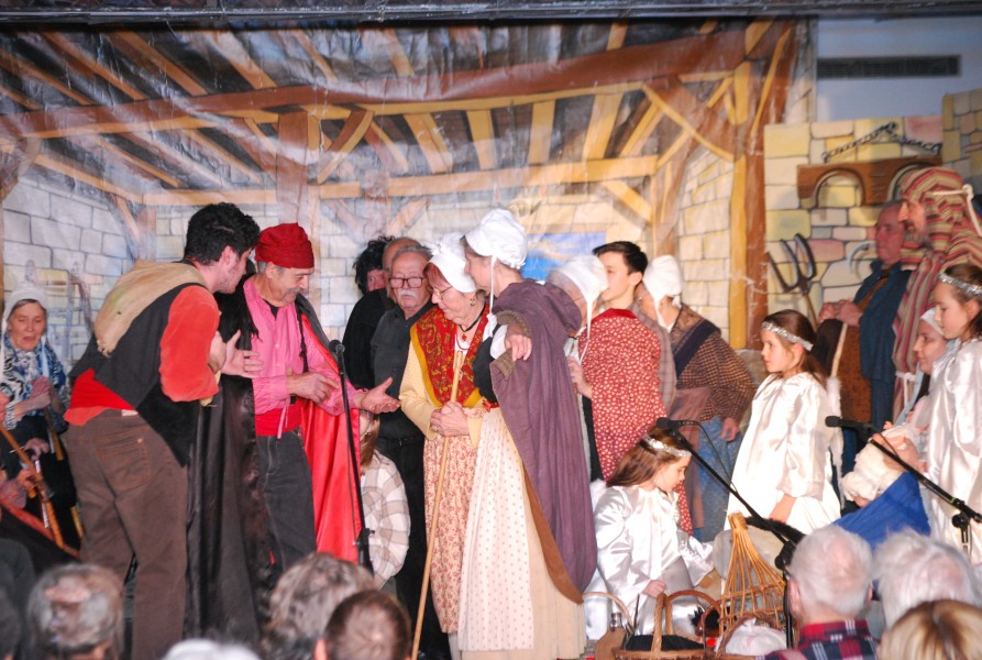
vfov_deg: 13.1
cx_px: 491
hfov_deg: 19.4
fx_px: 2871
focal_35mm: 105
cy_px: 330
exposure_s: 1/60
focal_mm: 70
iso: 1250
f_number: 4.2
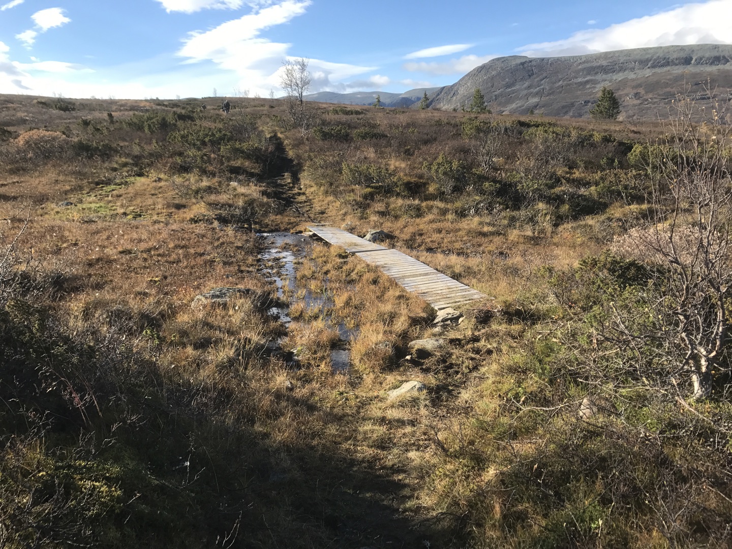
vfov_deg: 49.7
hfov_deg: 63.4
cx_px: 366
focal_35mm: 28
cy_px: 274
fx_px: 592
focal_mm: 3.99
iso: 20
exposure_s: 1/1008
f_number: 1.8
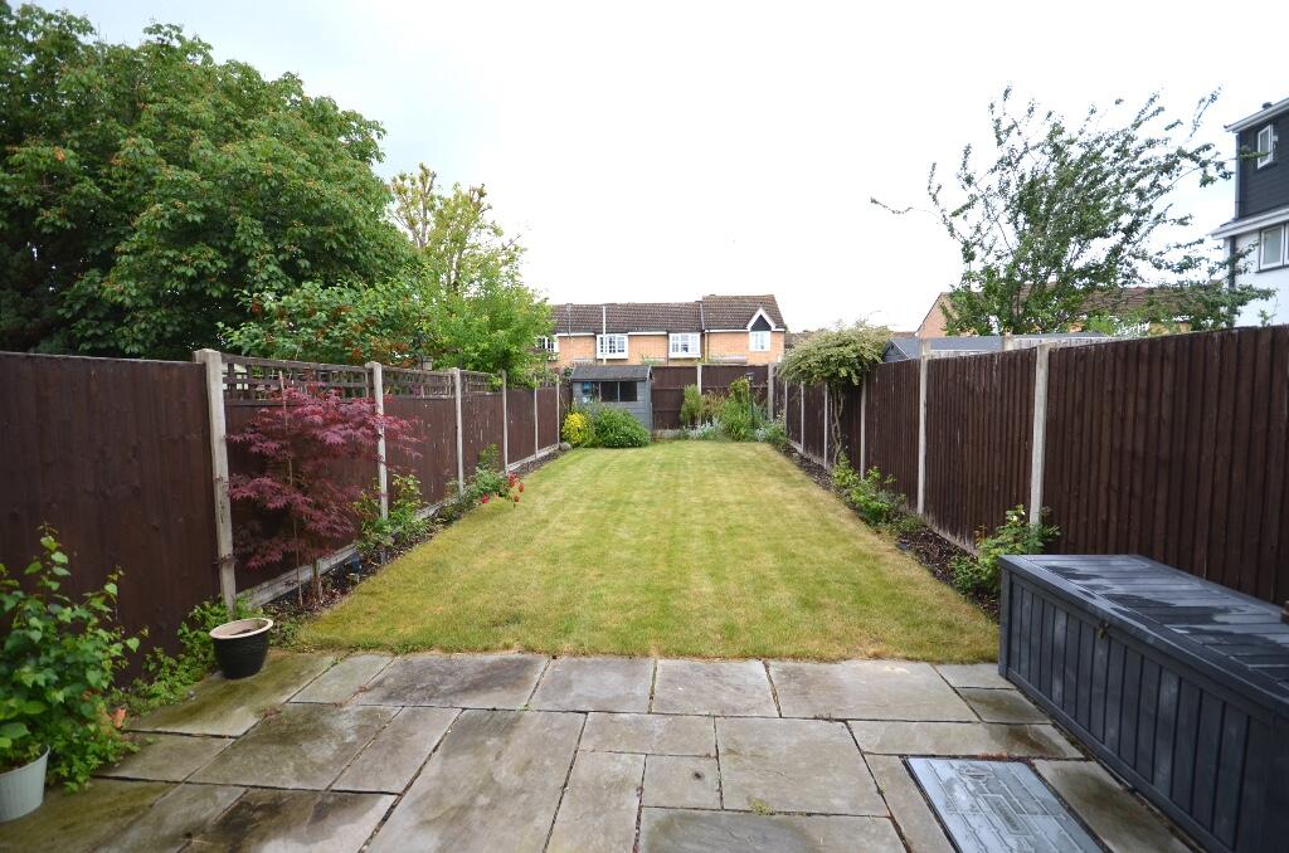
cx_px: 644
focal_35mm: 15
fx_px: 536
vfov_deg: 77.1
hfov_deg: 100.5
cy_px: 426
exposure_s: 1/250
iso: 250
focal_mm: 10
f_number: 5.6
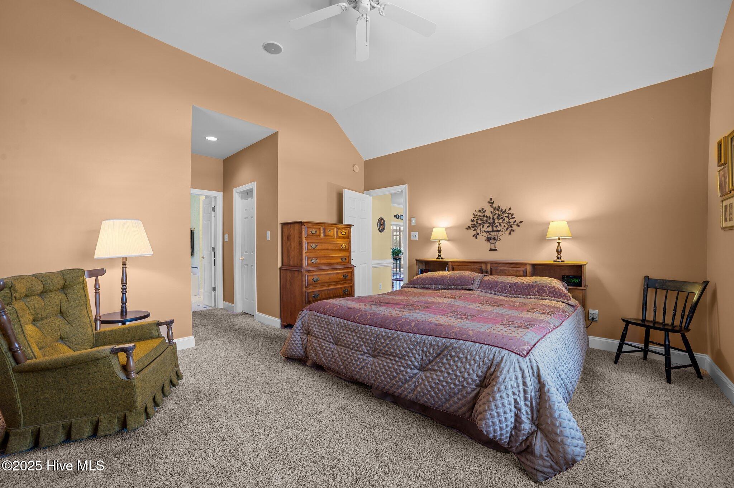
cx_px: 367
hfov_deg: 104.3
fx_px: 285
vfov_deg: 81.1
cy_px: 244
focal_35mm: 14
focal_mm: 14
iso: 250
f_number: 8
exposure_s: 1
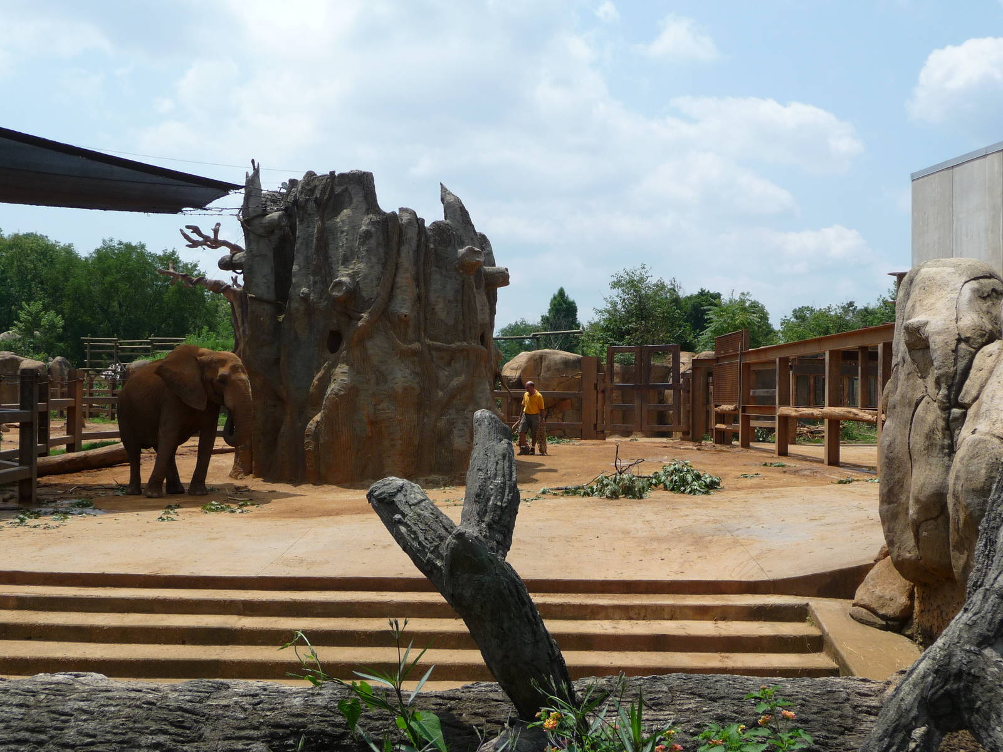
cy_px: 376
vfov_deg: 32.2
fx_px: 1304
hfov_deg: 42.1
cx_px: 502
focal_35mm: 45
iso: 100
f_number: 4.1
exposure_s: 1/1000
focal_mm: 7.6
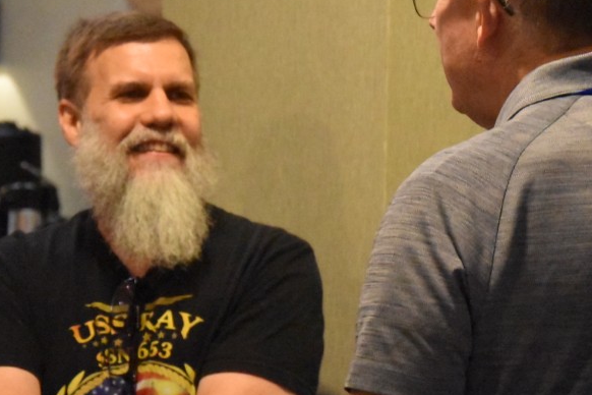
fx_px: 3026
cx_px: 283
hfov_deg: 11.2
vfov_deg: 7.5
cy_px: 123
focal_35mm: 184
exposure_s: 1/125
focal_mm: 62
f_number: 5.3
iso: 12800
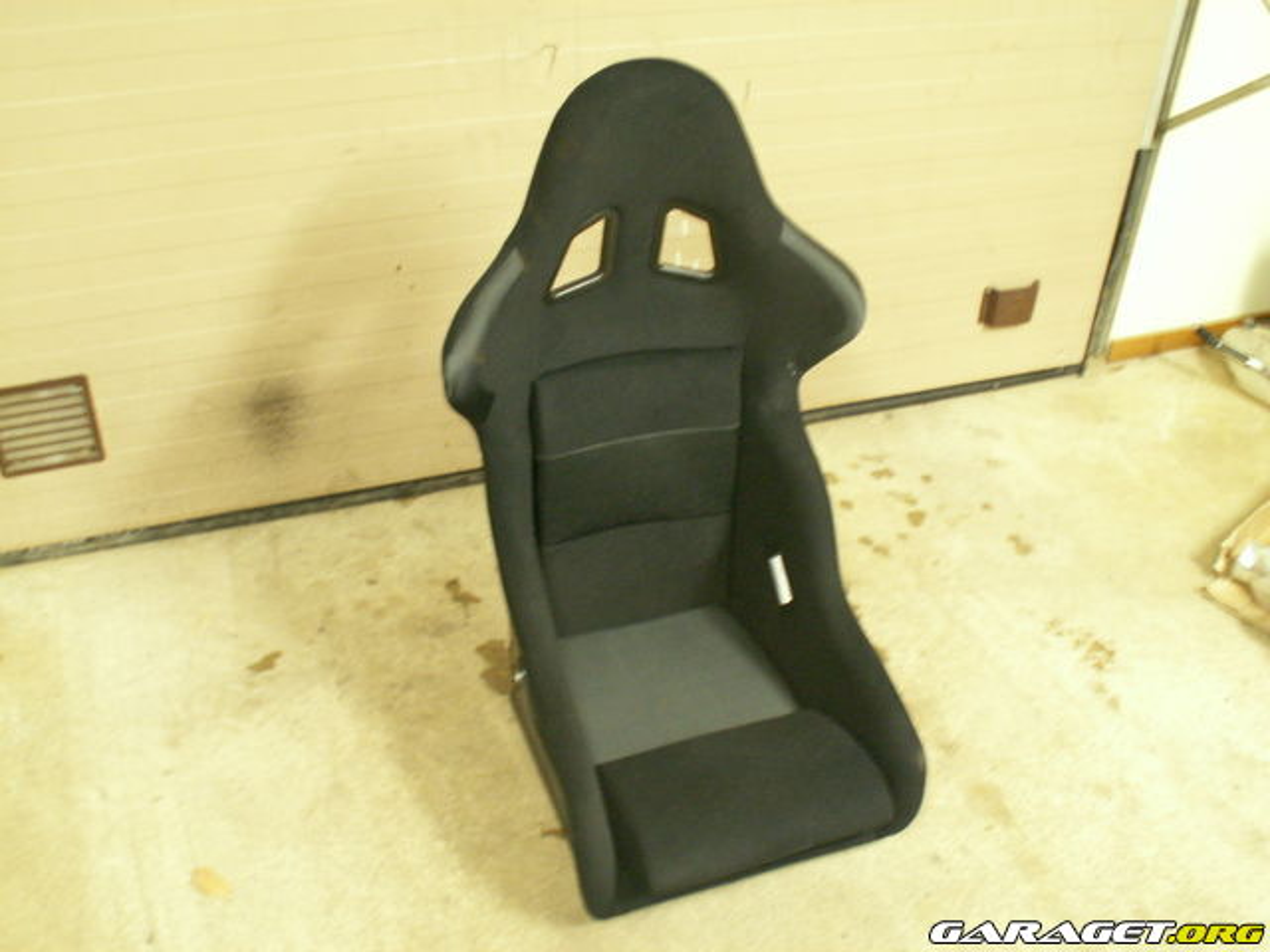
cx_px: 635
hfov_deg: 52.6
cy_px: 476
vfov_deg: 40.7
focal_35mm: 35
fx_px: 1284
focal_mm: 5.86
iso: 160
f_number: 2.8
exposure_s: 1/2
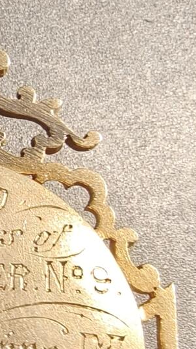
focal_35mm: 84
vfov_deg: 23.6
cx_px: -86
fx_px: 776
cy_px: 394
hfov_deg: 13.6
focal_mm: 2.32
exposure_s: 1/50
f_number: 2
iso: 200
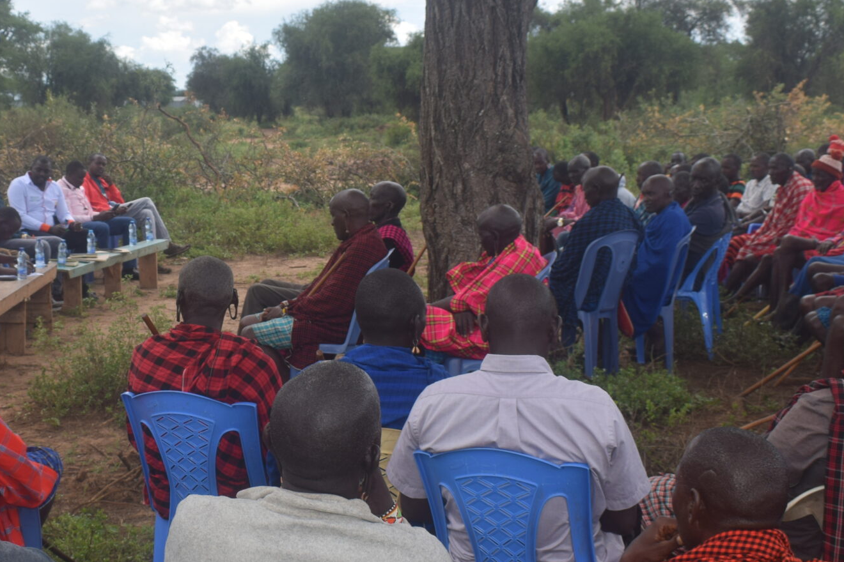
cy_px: 246
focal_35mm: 64
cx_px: 270
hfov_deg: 31.1
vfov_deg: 21.2
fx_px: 1500
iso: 100
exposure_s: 1/200
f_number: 8
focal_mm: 22
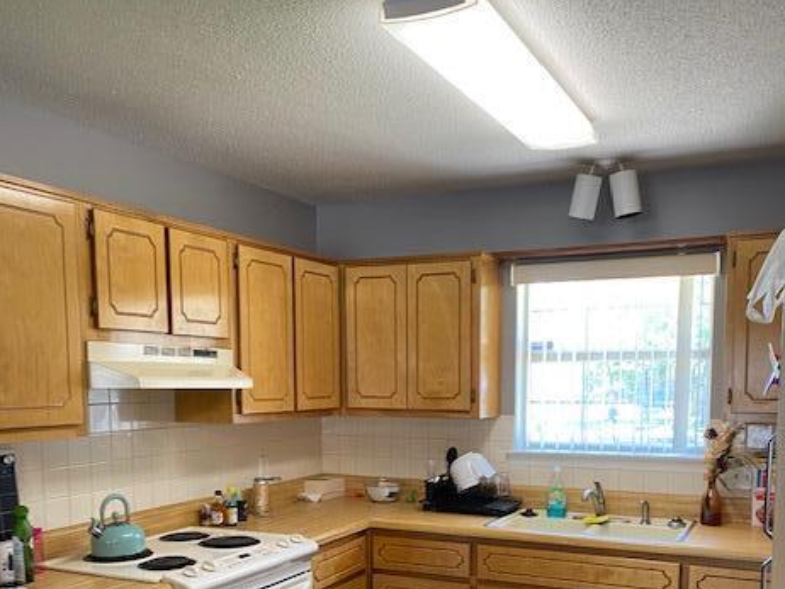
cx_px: 404
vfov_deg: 38.2
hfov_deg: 51.3
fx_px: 817
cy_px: 474
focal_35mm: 36
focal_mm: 4.25
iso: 125
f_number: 1.8
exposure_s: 1/60
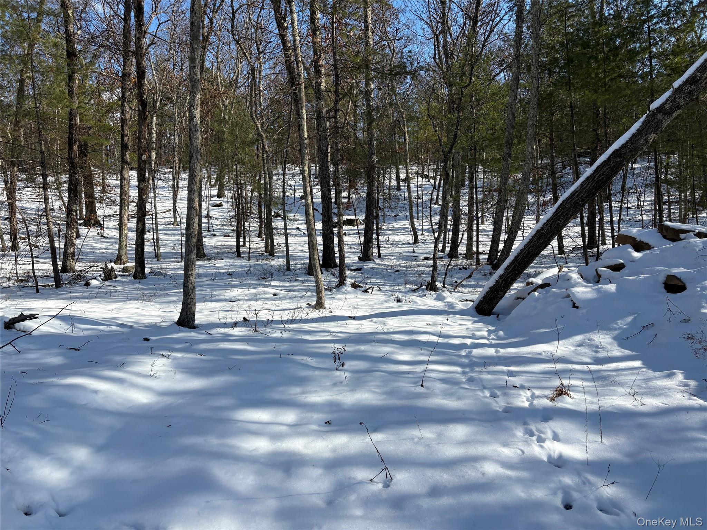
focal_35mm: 26
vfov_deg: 53.1
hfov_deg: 67.3
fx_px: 531
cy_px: 265
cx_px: 354
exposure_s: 1/2747
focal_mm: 5.96
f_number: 1.6
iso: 50
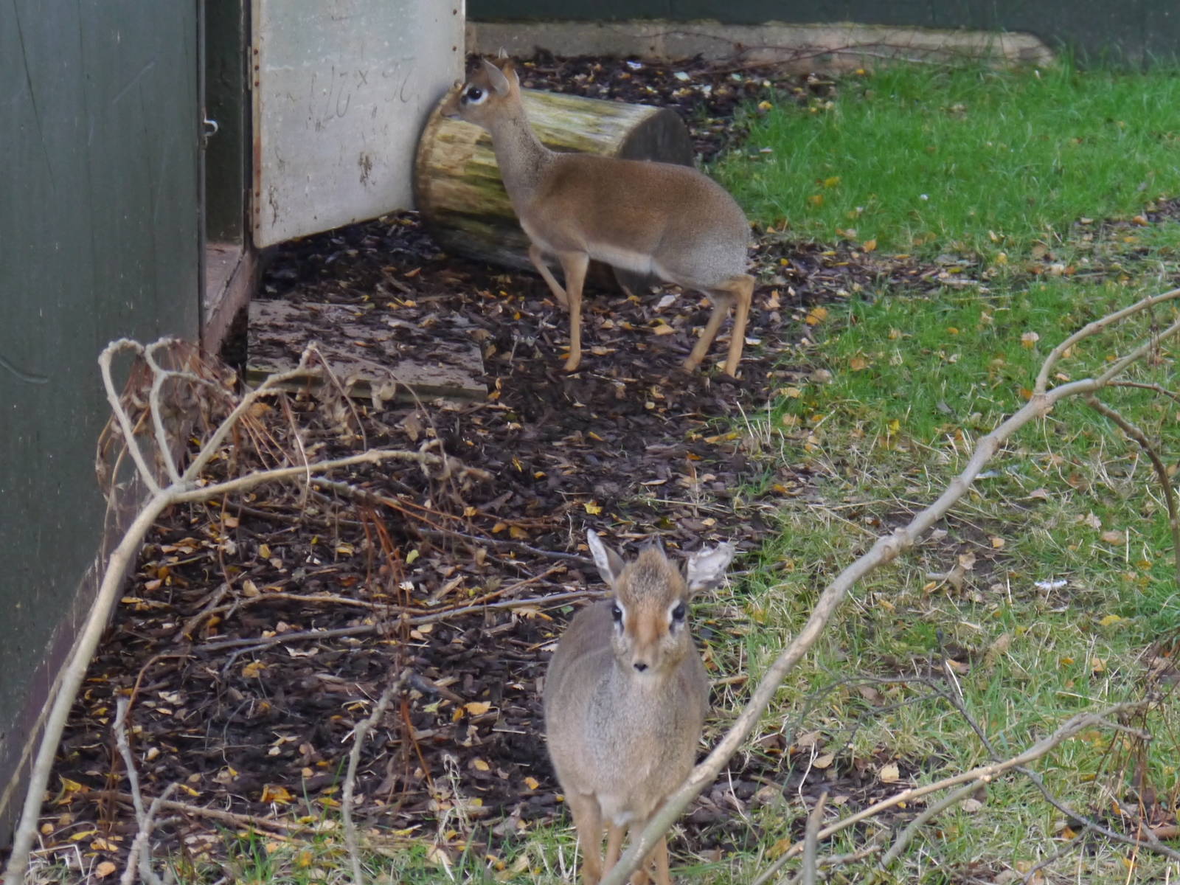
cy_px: 442
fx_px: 2863
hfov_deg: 23.3
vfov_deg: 17.6
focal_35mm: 84
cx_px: 590
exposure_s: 1/50
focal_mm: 42
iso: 800
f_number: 5.6
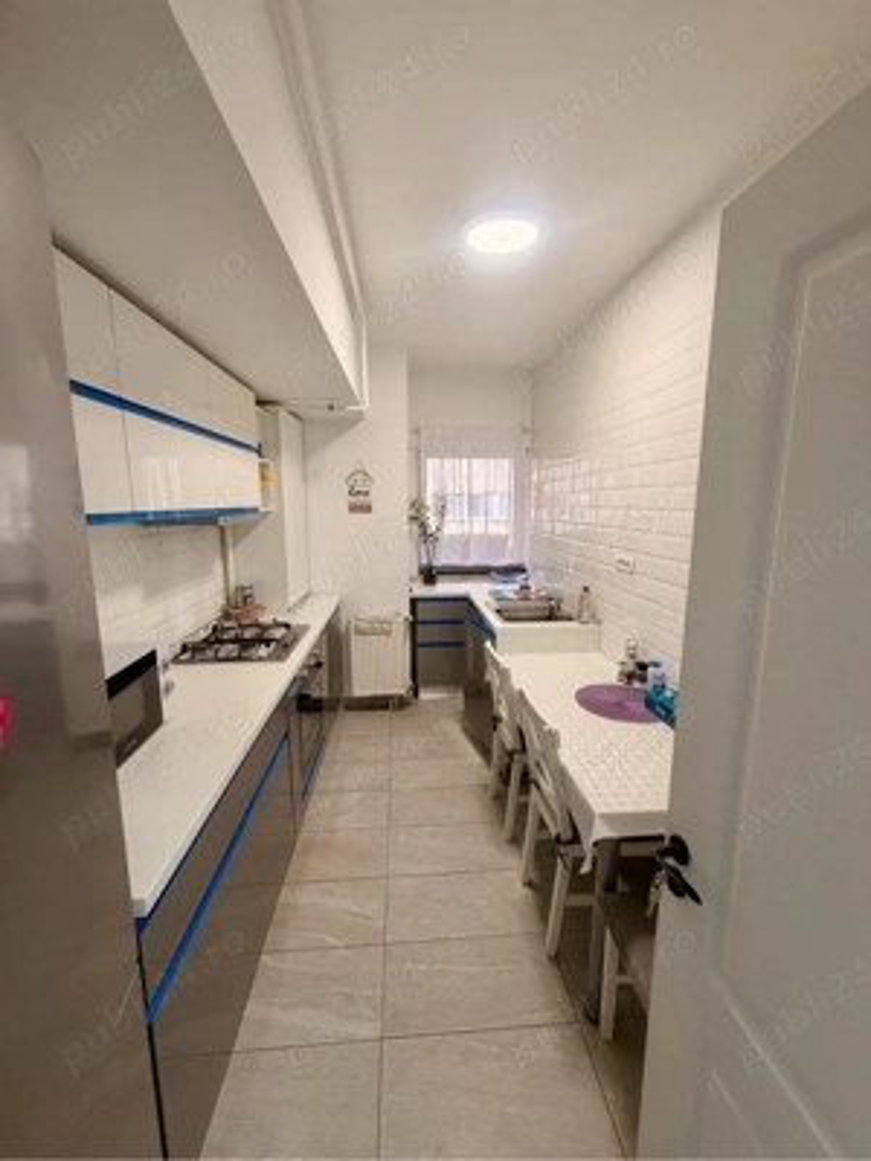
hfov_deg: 85.7
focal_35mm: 14
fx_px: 470
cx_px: 436
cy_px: 580
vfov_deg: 102.1
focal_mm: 2.22
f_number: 2.2
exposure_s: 1/100
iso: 250
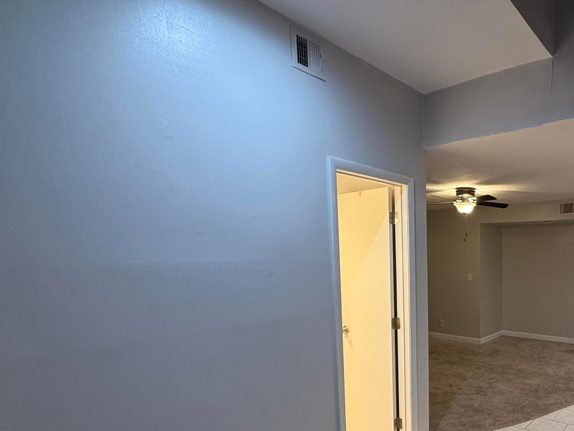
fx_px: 381
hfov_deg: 66.7
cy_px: 293
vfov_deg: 57.4
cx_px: 464
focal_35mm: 23
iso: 160
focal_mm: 2.22
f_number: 2.2
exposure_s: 1/60
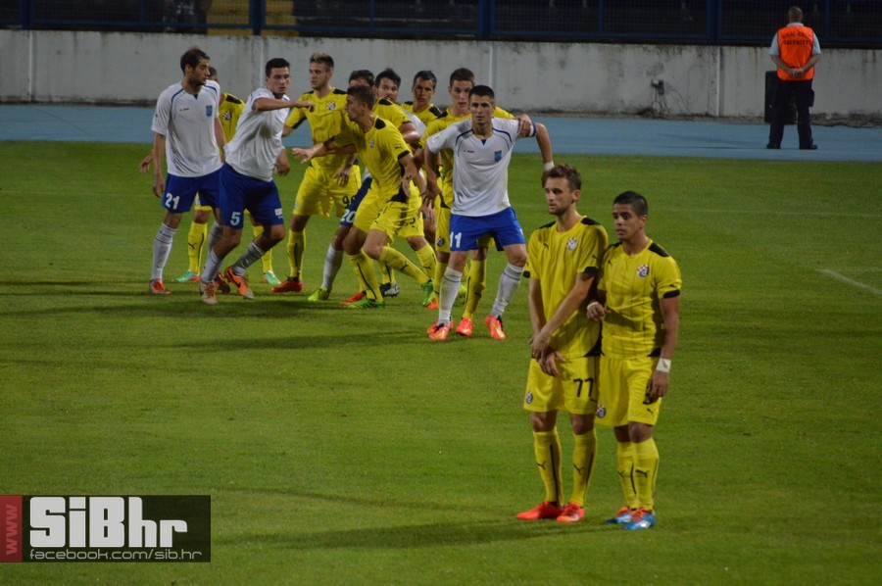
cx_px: 441
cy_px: 293
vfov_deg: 4.6
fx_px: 7342
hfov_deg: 6.9
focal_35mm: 300
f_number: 5.6
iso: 1600
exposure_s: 1/200
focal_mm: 200
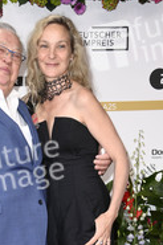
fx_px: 912
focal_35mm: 134
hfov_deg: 10.2
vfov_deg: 15.1
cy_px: 238
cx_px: 34
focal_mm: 62
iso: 500
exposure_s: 1/250
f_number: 5.6
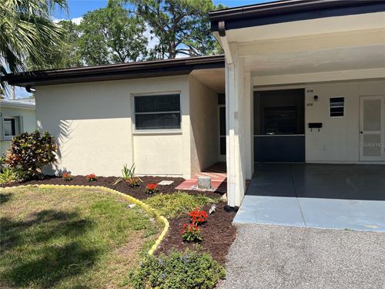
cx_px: 192
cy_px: 144
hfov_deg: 67.3
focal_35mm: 26
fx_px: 289
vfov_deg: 53.1
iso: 50
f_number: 1.6
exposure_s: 1/4016
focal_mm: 5.1
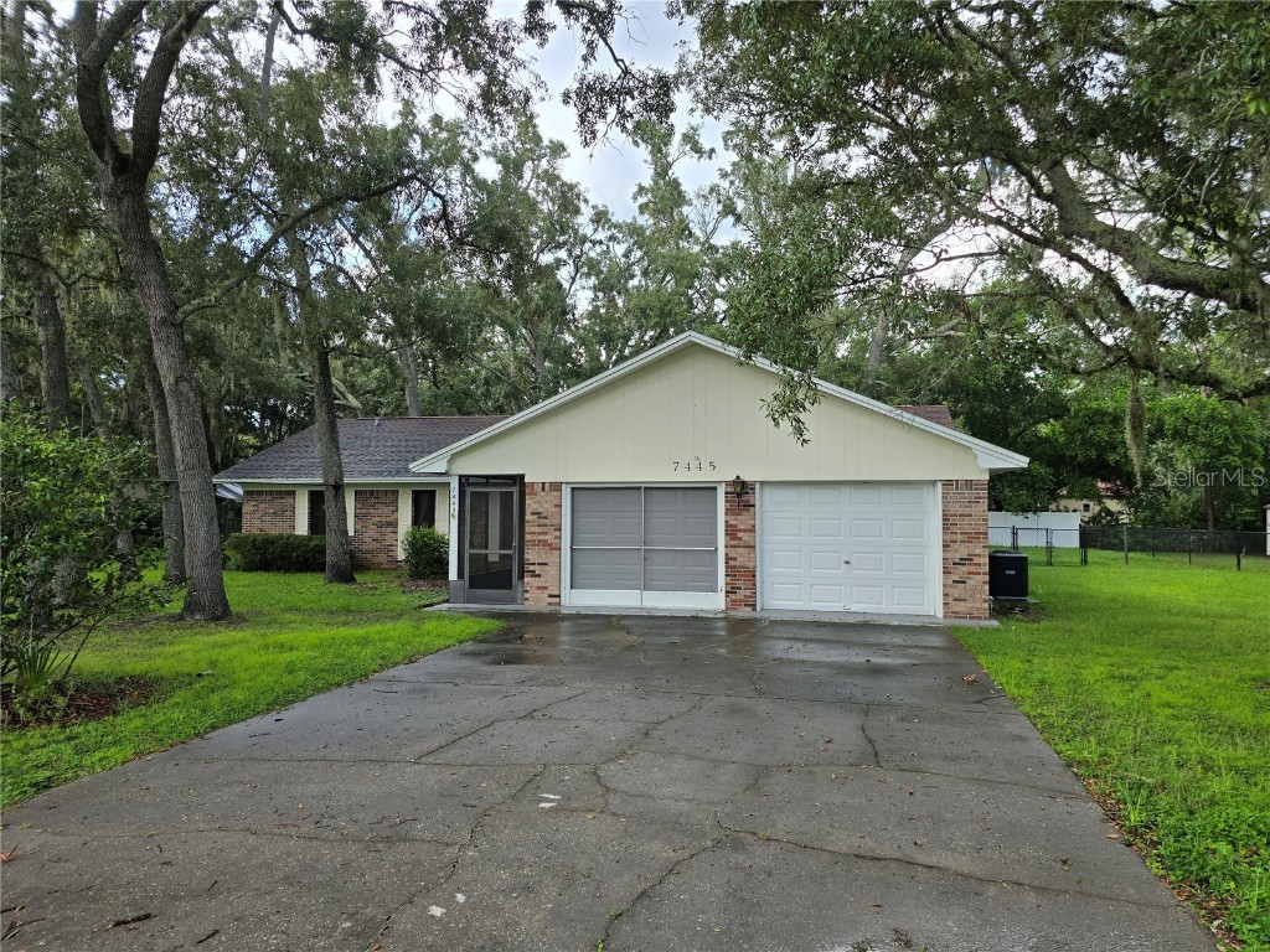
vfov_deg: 58.9
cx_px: 635
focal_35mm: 23
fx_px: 844
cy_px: 476
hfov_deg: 73.9
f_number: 1.7
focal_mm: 6.3
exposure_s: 1/219
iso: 12
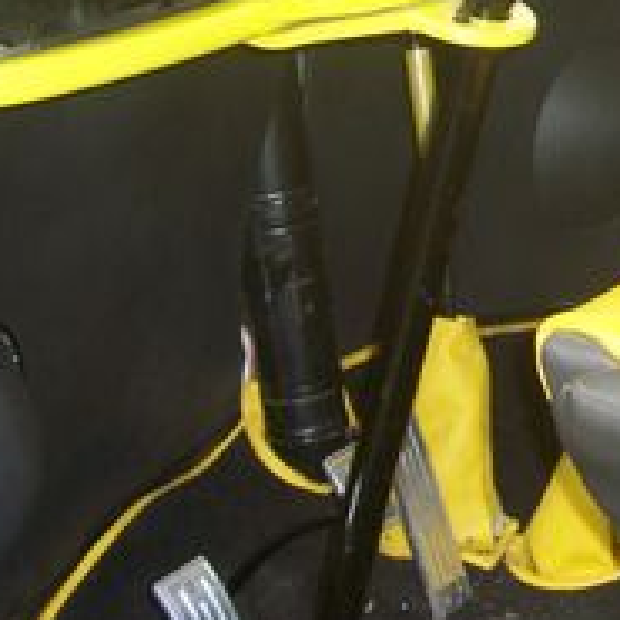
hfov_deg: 15.6
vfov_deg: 16.2
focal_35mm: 104
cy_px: -84
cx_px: 881
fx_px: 2107
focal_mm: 5.6
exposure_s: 1/125
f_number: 2.7
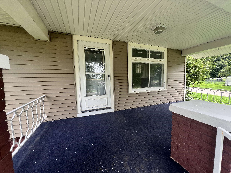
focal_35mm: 13
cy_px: 86
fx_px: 87
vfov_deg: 89.9
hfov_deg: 106.2
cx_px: 116
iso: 32
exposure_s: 1/99
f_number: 1.8
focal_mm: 1.57
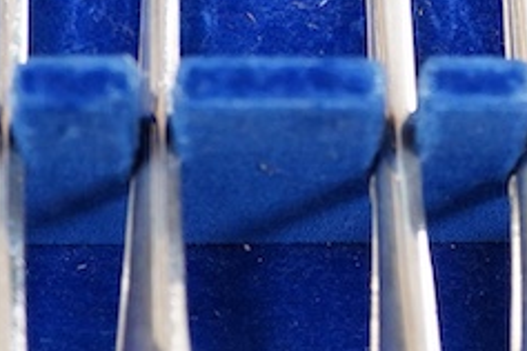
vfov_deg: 7.8
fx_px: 2503
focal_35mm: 171
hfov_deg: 11.9
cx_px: 471
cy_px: -218
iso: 1250
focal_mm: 30
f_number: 3.5
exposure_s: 1/125
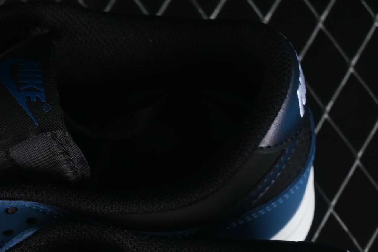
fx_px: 2267
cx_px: -23
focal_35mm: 216
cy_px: 350
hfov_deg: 9.4
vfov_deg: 6.3
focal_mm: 50
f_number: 6.3
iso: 160
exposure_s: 1/50
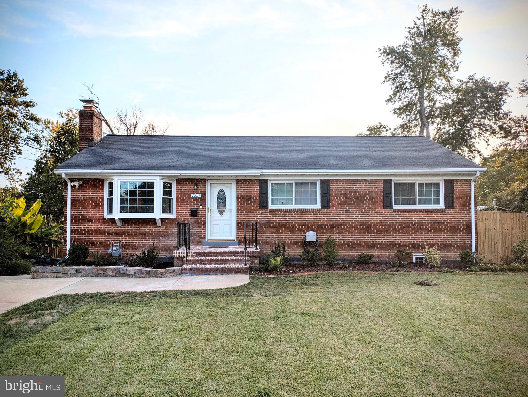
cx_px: 264
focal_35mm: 25
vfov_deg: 54.9
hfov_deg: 69.4
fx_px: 382
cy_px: 198
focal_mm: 5.43
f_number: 1.89
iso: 49
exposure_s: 1/2732
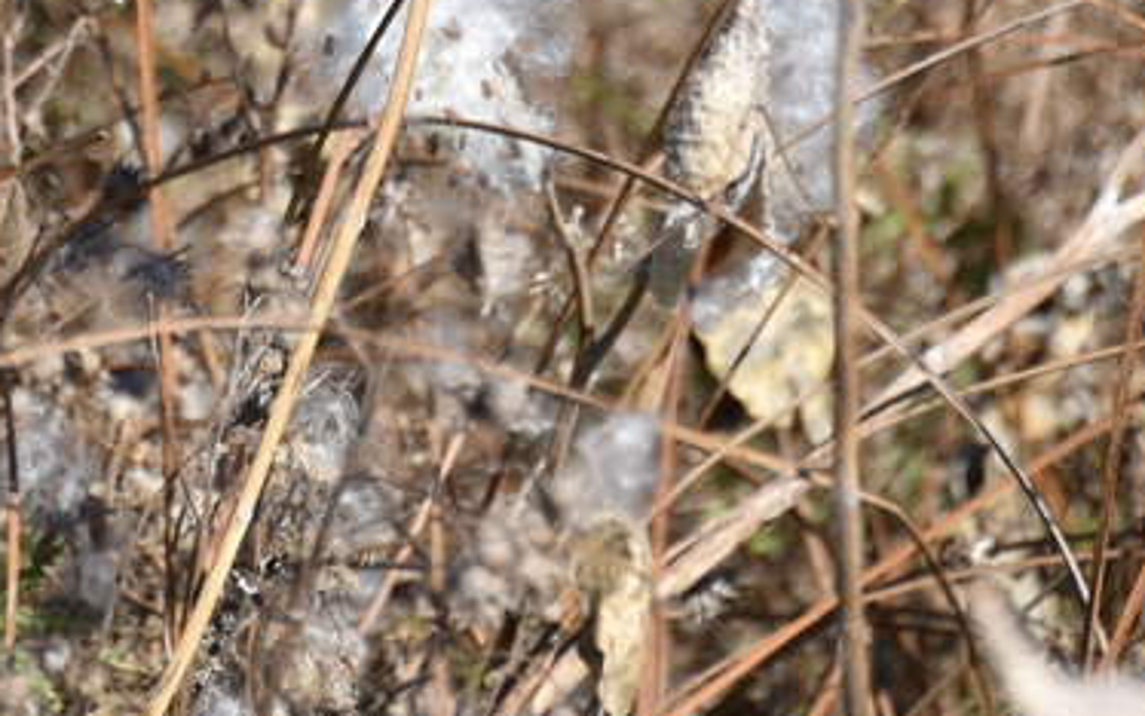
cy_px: -233
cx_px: 309
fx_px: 32650
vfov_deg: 1.3
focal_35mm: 1046
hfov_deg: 2.0
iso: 125
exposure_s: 1/640
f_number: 5.6
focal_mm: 300
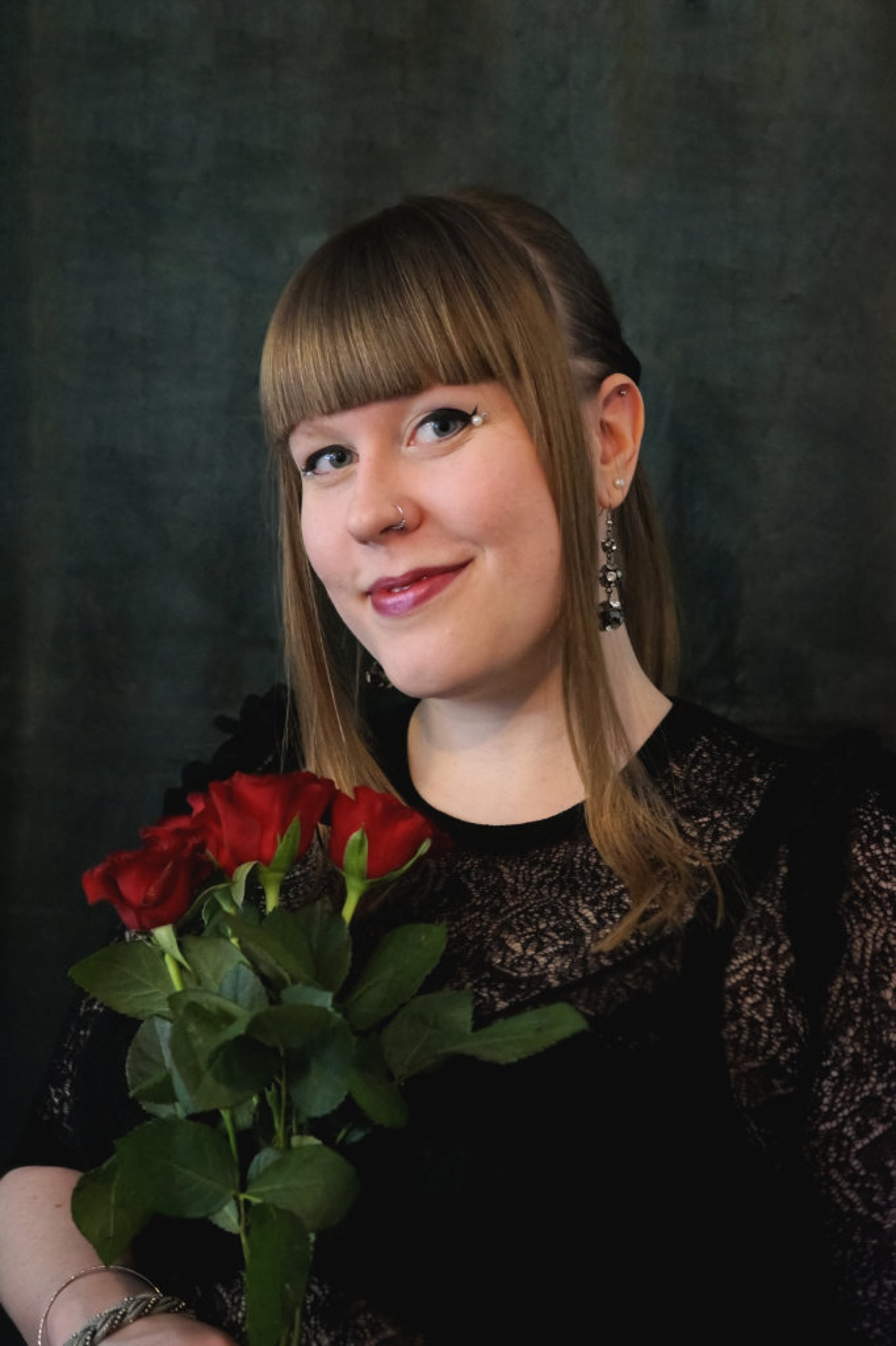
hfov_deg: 23.8
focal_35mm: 57
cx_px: 448
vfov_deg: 35.1
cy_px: 673
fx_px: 2129
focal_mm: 57
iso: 6400
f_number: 5
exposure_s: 1/100
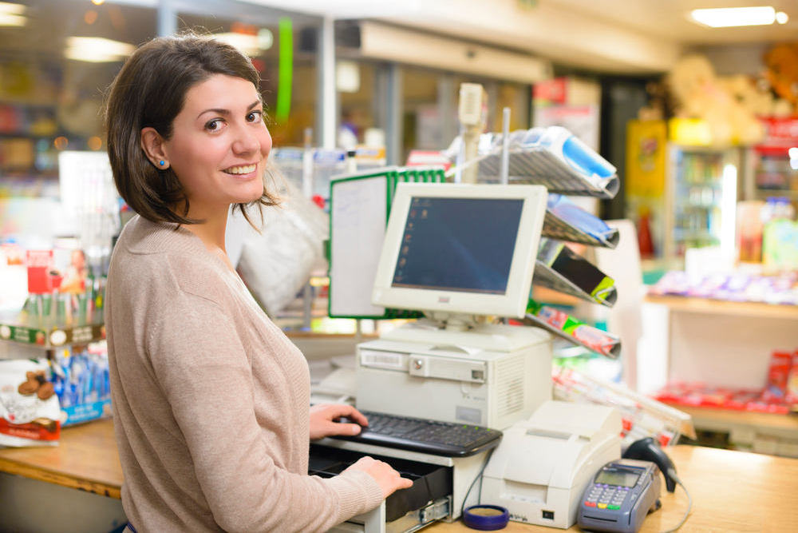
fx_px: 1108
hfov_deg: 39.6
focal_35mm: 50
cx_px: 399
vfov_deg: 27.0
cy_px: 266
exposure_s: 1/100
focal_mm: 50
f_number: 2.8
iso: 400
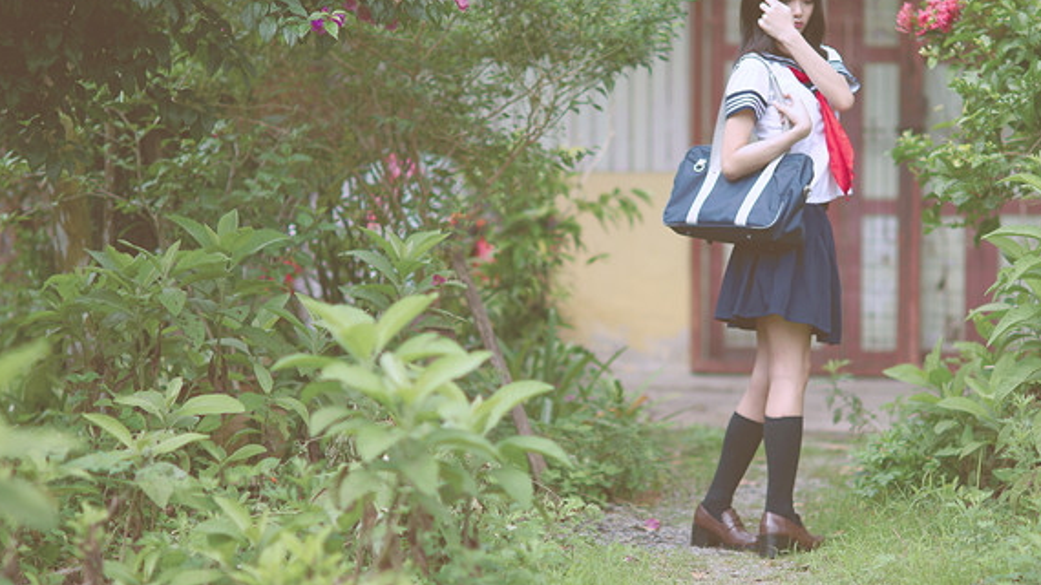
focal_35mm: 125
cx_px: 630
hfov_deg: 17.1
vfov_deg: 9.7
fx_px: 3449
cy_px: 284
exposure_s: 1/2000
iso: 100
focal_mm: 85
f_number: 1.6
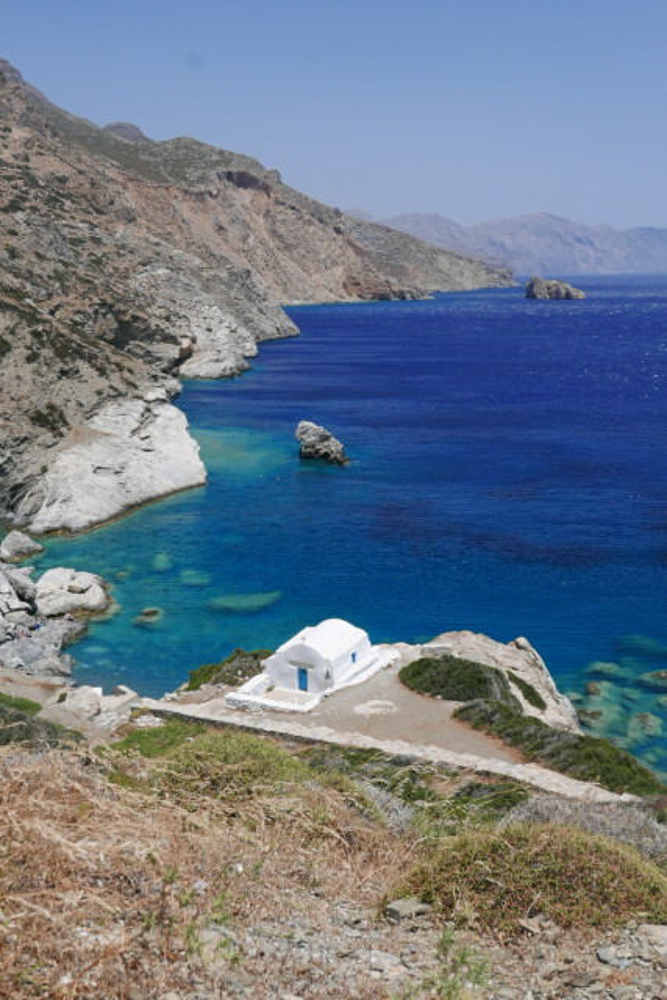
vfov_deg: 54.4
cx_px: 334
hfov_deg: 37.9
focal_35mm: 35
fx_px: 972
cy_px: 500
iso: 200
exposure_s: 1/1300
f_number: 5.6
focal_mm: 15.9
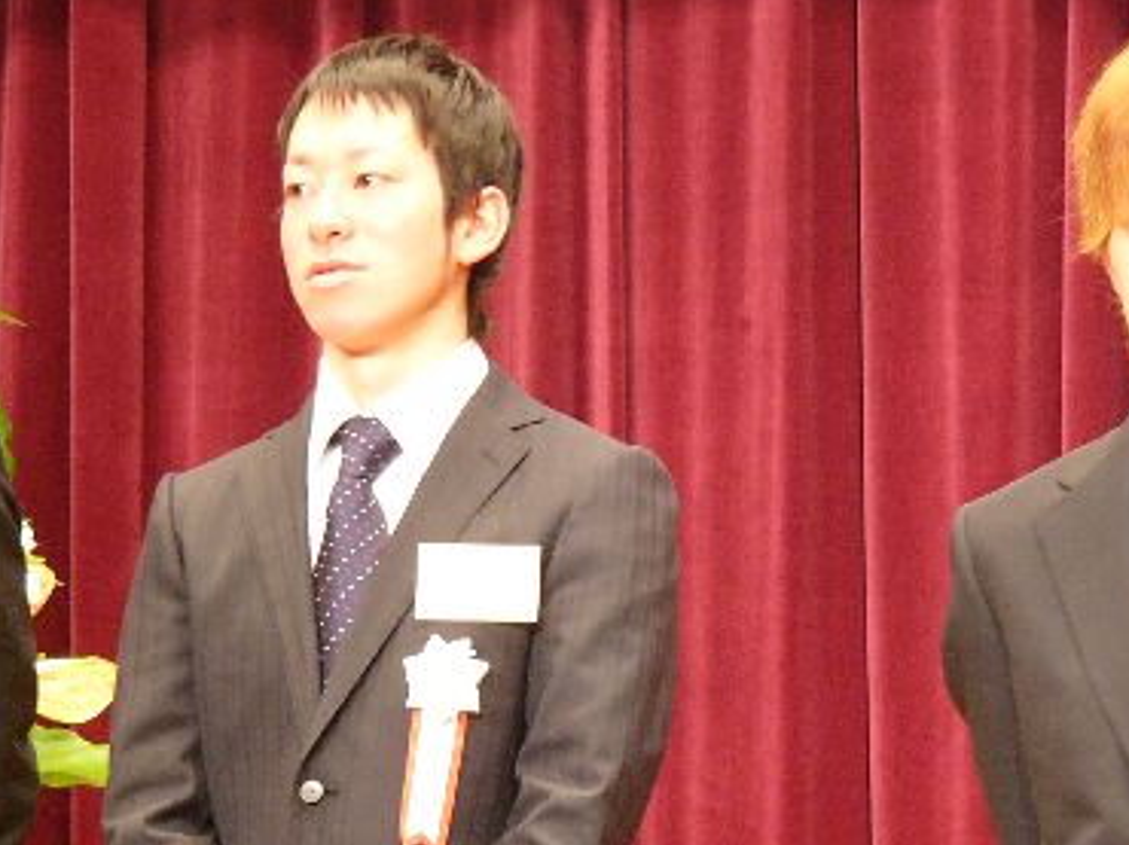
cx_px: 525
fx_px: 9028
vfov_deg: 5.4
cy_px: 555
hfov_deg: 7.2
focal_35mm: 277
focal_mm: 26.7
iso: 200
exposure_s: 1/13
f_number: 2.8
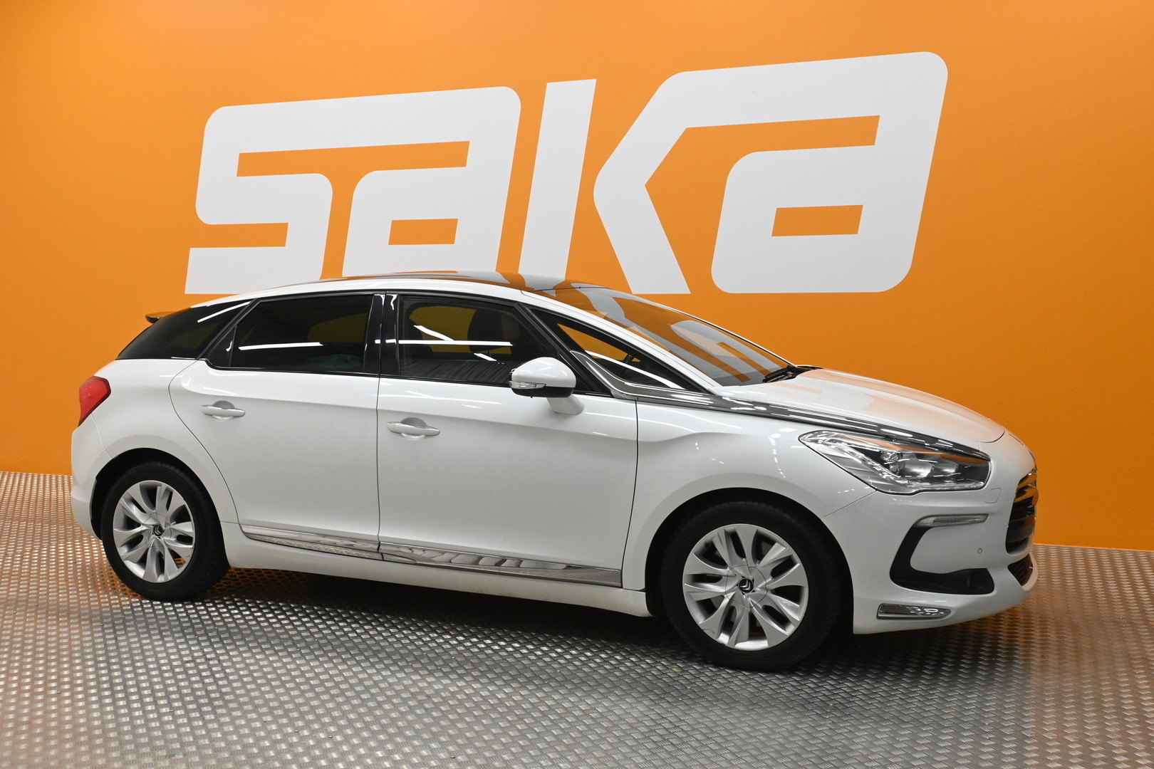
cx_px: 577
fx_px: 1106
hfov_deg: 55.1
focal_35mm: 34
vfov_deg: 38.4
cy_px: 384
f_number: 6.3
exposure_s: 1/160
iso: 1600
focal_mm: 23
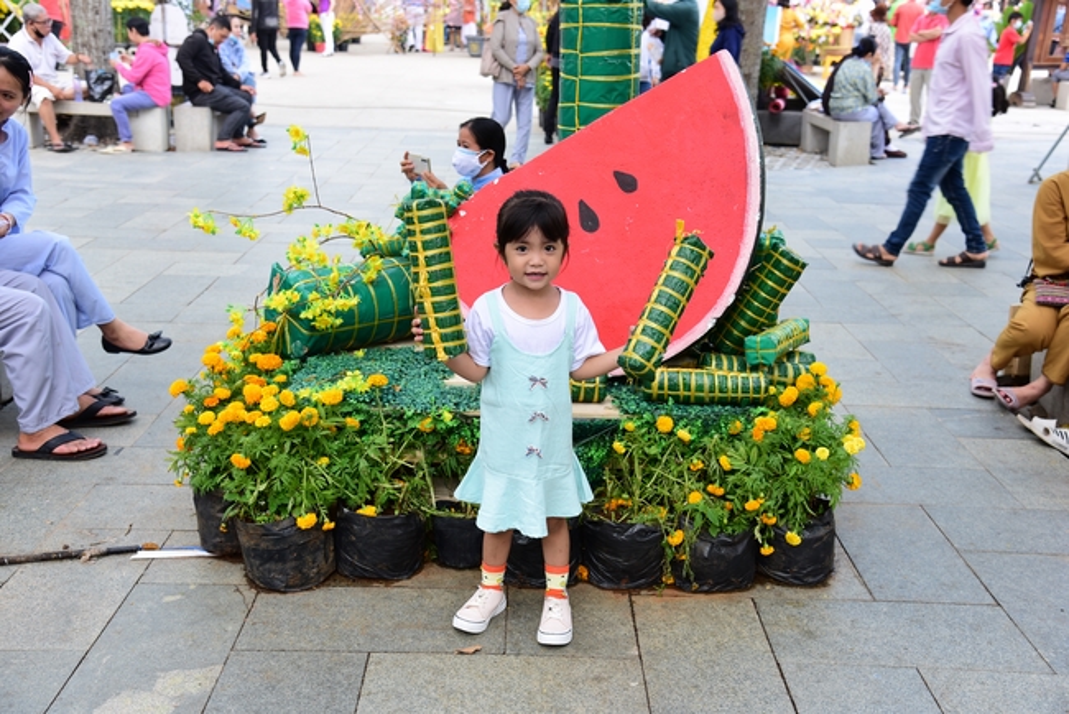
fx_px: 1188
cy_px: 357
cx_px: 534
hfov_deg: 48.4
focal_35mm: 40
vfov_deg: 33.4
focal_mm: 40
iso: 125
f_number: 5
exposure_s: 1/60
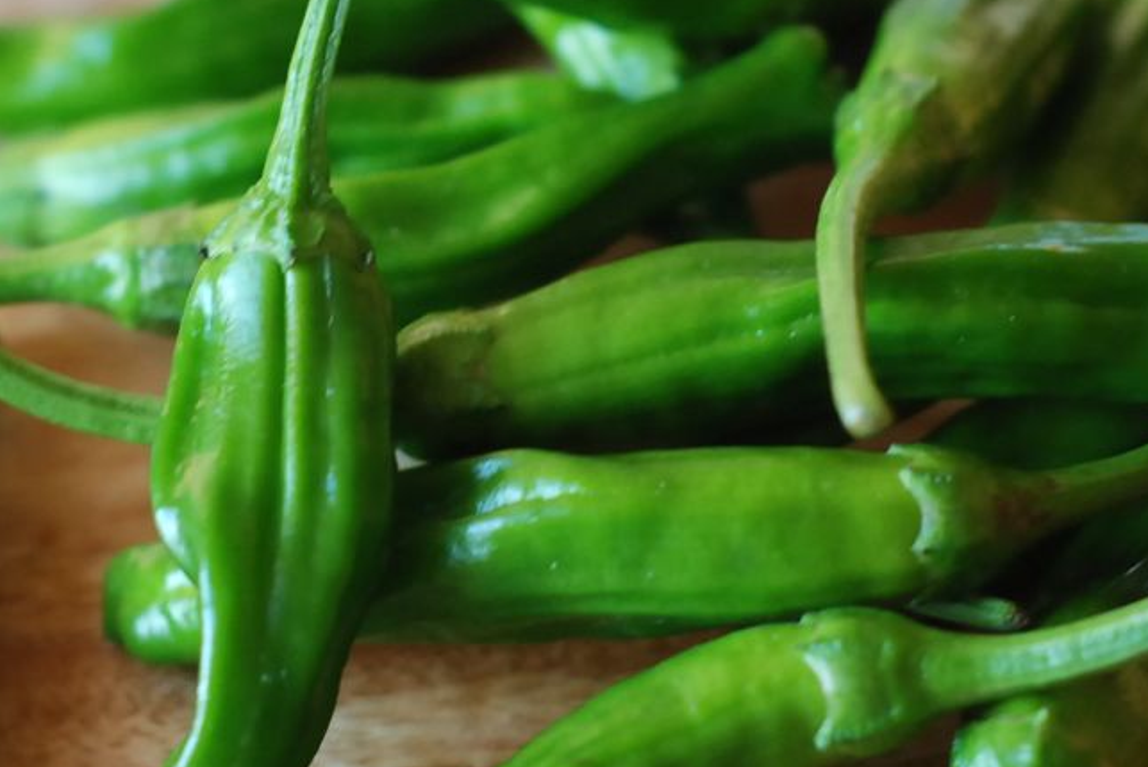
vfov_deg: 9.8
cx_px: 441
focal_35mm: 140
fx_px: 4468
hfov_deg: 14.6
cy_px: 304
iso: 800
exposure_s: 1/30
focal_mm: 50
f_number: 2.8
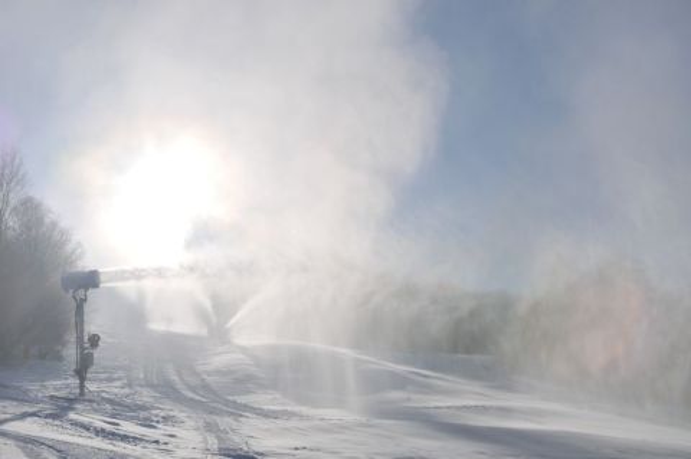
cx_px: 346
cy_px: 230
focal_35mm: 42
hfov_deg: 46.4
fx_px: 805
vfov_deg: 31.8
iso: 320
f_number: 22
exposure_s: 1/640
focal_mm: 28
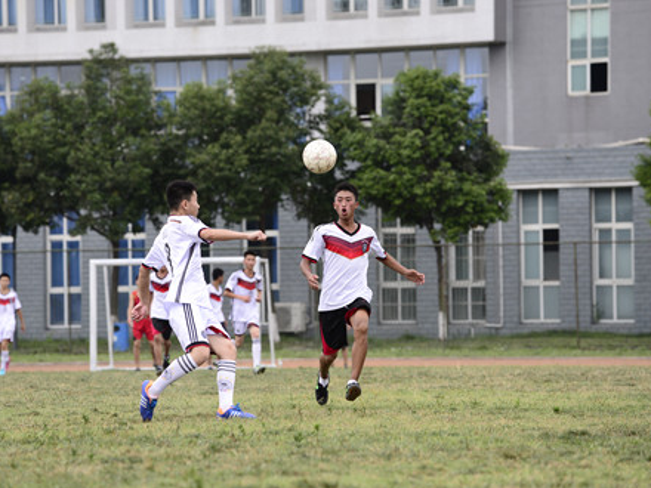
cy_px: 245
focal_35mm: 202
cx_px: 286
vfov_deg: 7.4
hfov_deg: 9.8
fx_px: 3799
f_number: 5.6
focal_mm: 185
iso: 200
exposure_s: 1/640
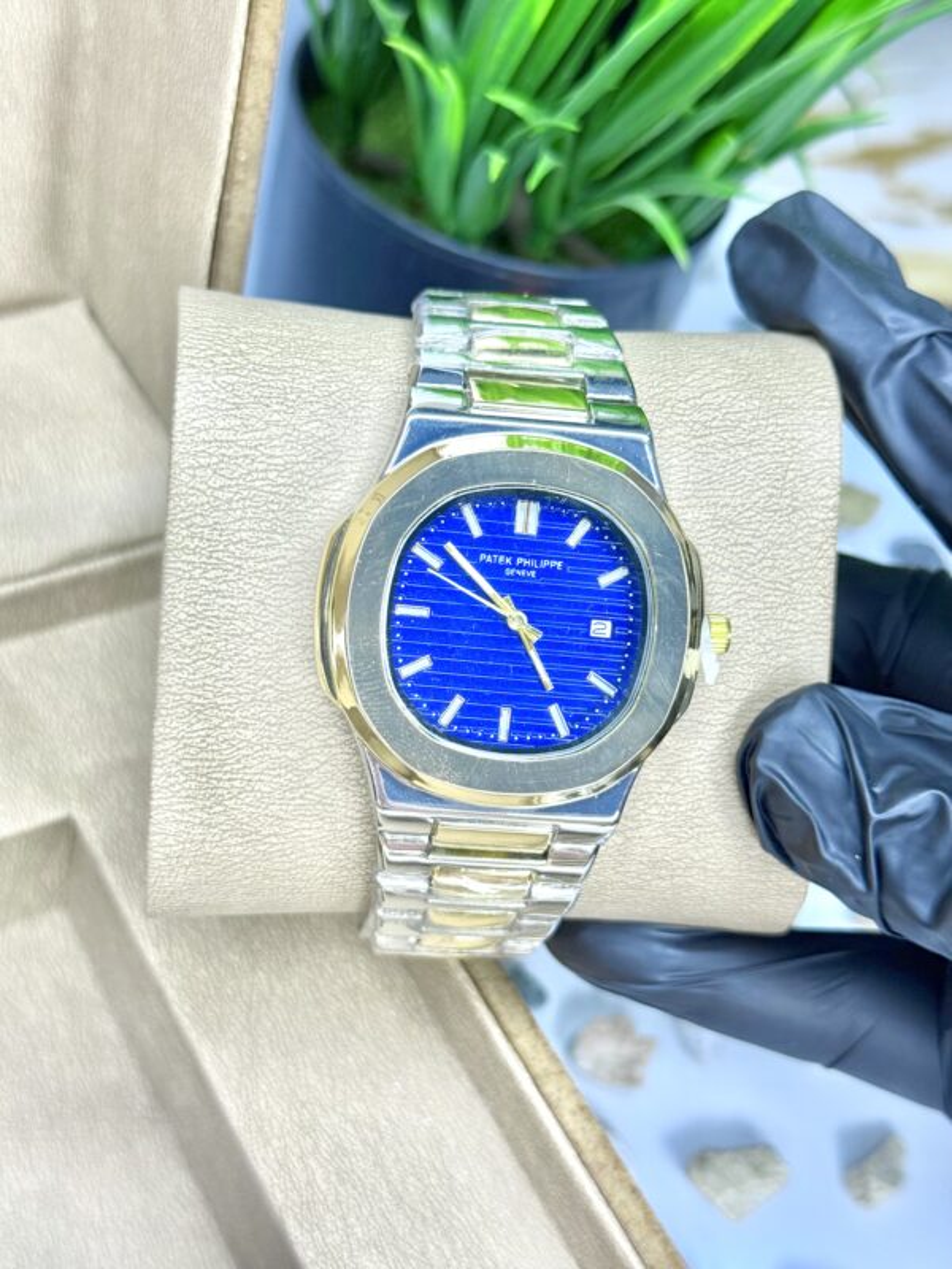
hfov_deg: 30.3
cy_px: 634
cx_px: 476
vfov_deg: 39.7
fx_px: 1760
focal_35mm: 48
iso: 80
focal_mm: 6.76
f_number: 1.78
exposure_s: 1/100
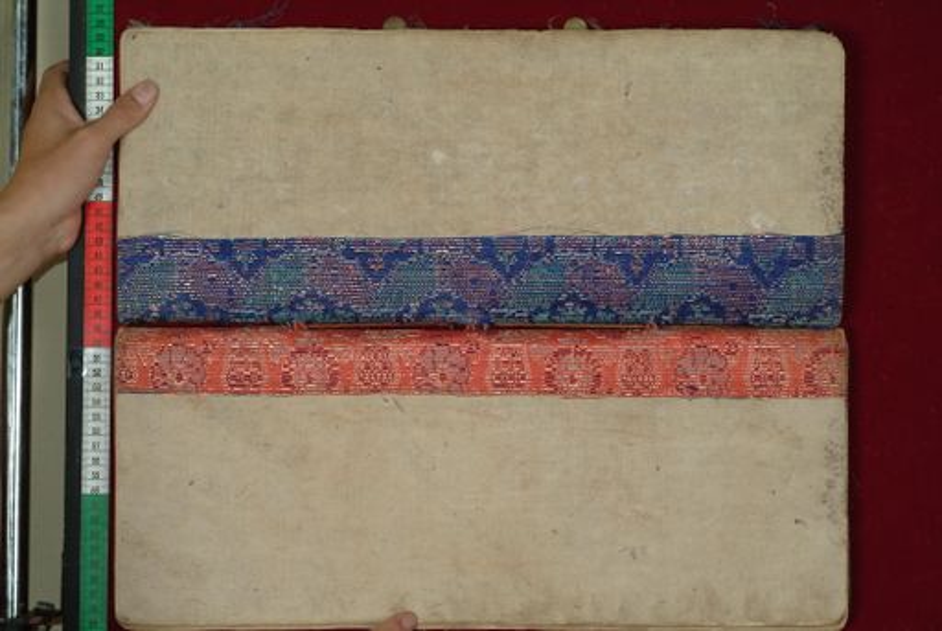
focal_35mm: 88
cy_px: 316
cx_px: 471
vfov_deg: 15.5
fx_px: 2319
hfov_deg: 23.0
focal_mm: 59
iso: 160
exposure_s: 1/20
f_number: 13
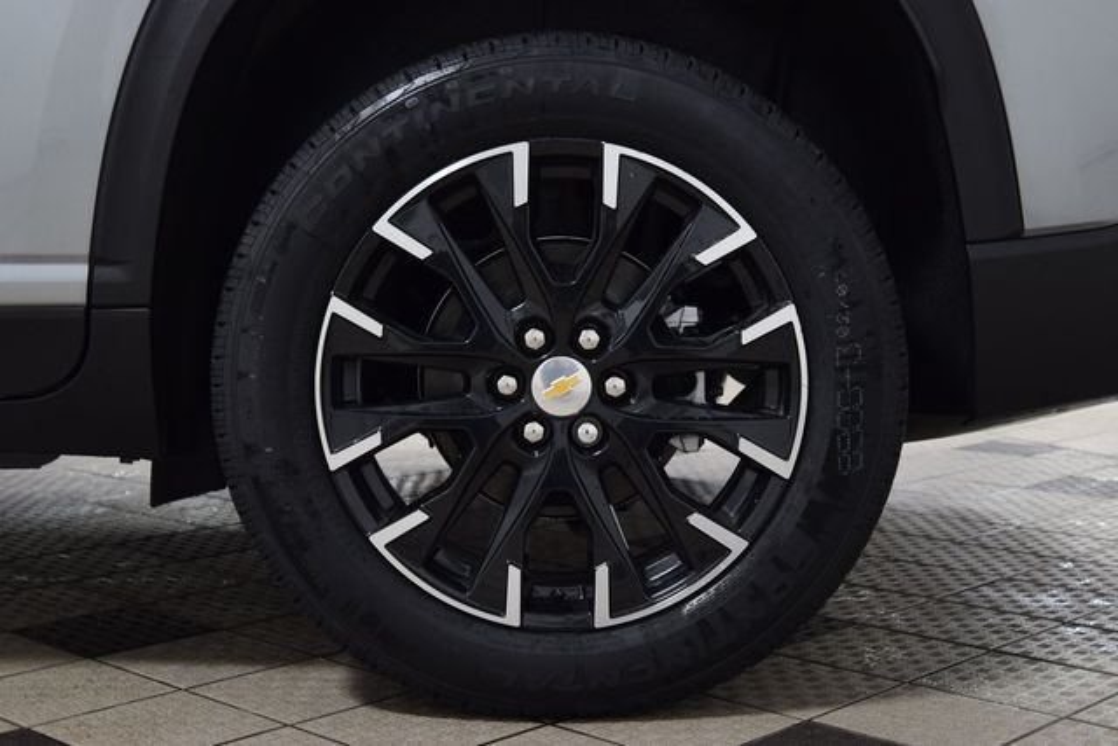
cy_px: 373
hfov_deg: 36.9
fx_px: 1677
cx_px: 559
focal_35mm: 54
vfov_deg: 25.1
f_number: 6.3
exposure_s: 1/15
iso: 640
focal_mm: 36
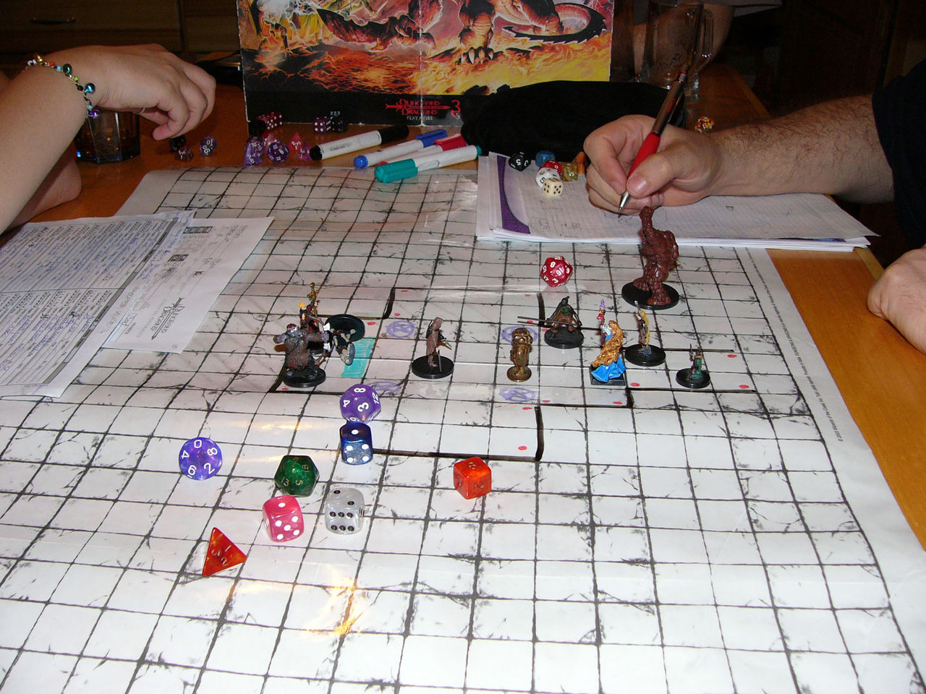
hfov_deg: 51.4
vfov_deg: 39.7
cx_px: 463
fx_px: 963
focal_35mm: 36
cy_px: 347
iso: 100
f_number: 2.8
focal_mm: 6
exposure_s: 1/60
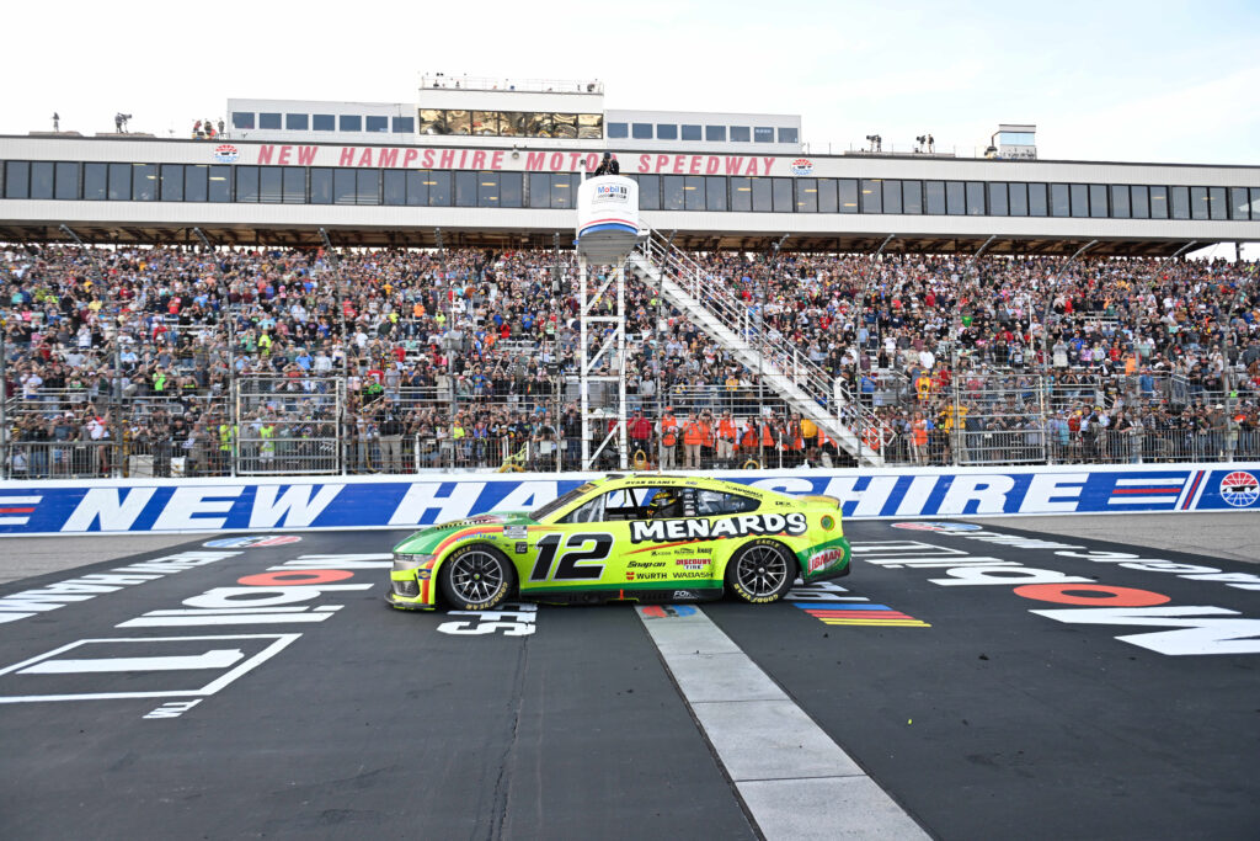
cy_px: 420
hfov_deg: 73.7
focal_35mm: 24
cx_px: 630
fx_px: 840
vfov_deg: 53.1
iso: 500
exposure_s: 1/1250
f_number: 2.8
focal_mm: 24
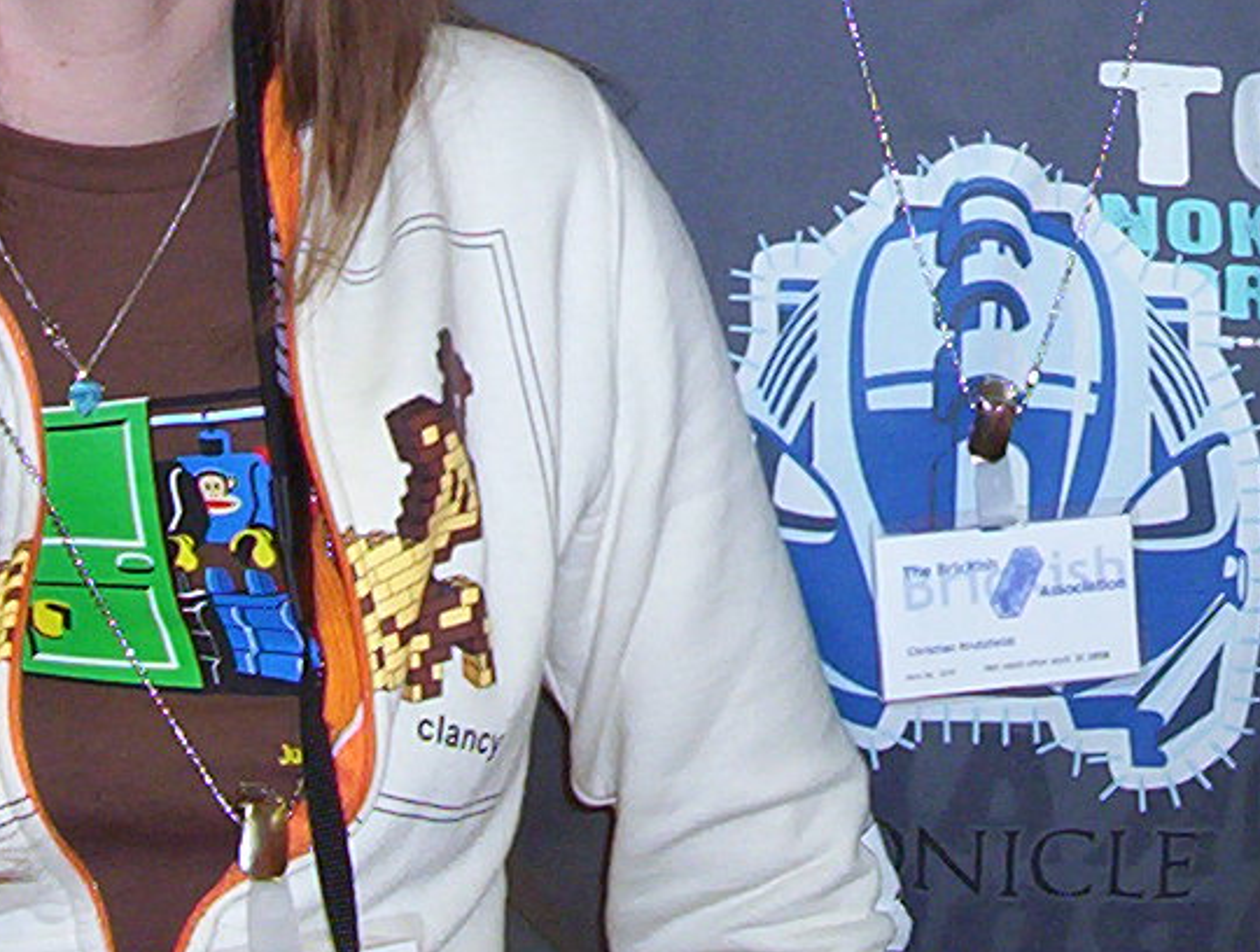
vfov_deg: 11.2
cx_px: 1157
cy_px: -292
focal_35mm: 130
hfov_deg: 14.9
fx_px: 4745
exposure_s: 1/60
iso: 140
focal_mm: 5.77
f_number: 2.73
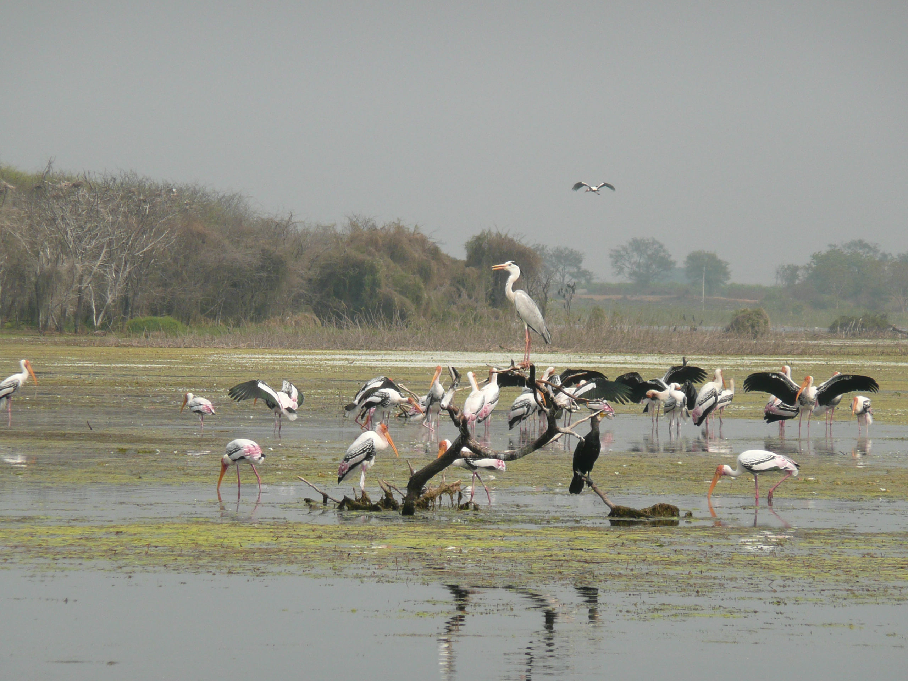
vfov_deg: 4.4
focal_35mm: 336
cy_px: 340
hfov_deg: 5.9
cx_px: 454
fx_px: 8813
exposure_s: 1/640
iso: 100
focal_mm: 46
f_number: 4.9
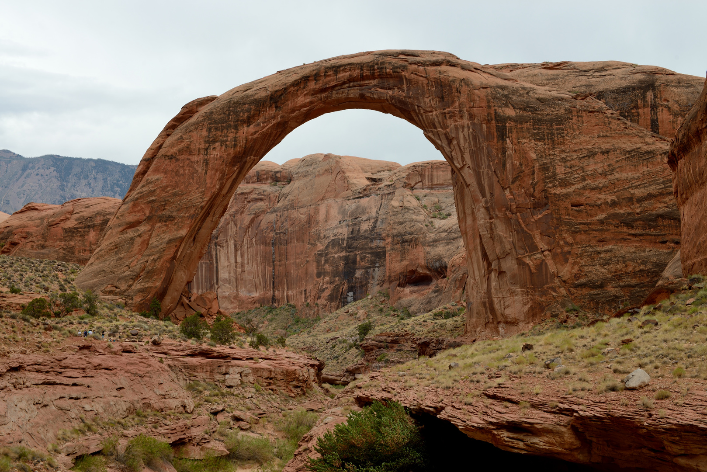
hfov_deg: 41.1
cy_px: 236
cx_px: 354
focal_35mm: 48
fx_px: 943
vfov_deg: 28.1
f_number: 8
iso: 100
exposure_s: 1/60
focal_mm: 48
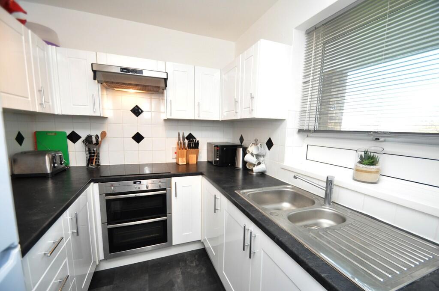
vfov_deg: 77.2
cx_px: 220
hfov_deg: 100.5
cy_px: 146
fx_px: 183
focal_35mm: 15
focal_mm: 10
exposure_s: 1/60
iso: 800
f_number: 4
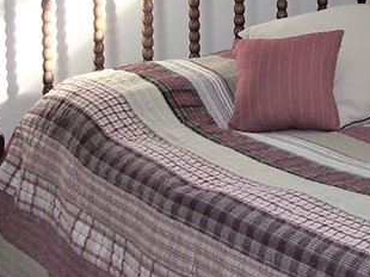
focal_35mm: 119
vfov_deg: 12.1
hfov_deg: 16.3
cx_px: 345
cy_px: -63
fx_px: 1271
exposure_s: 1/60
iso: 80
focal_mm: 6
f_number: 2.7
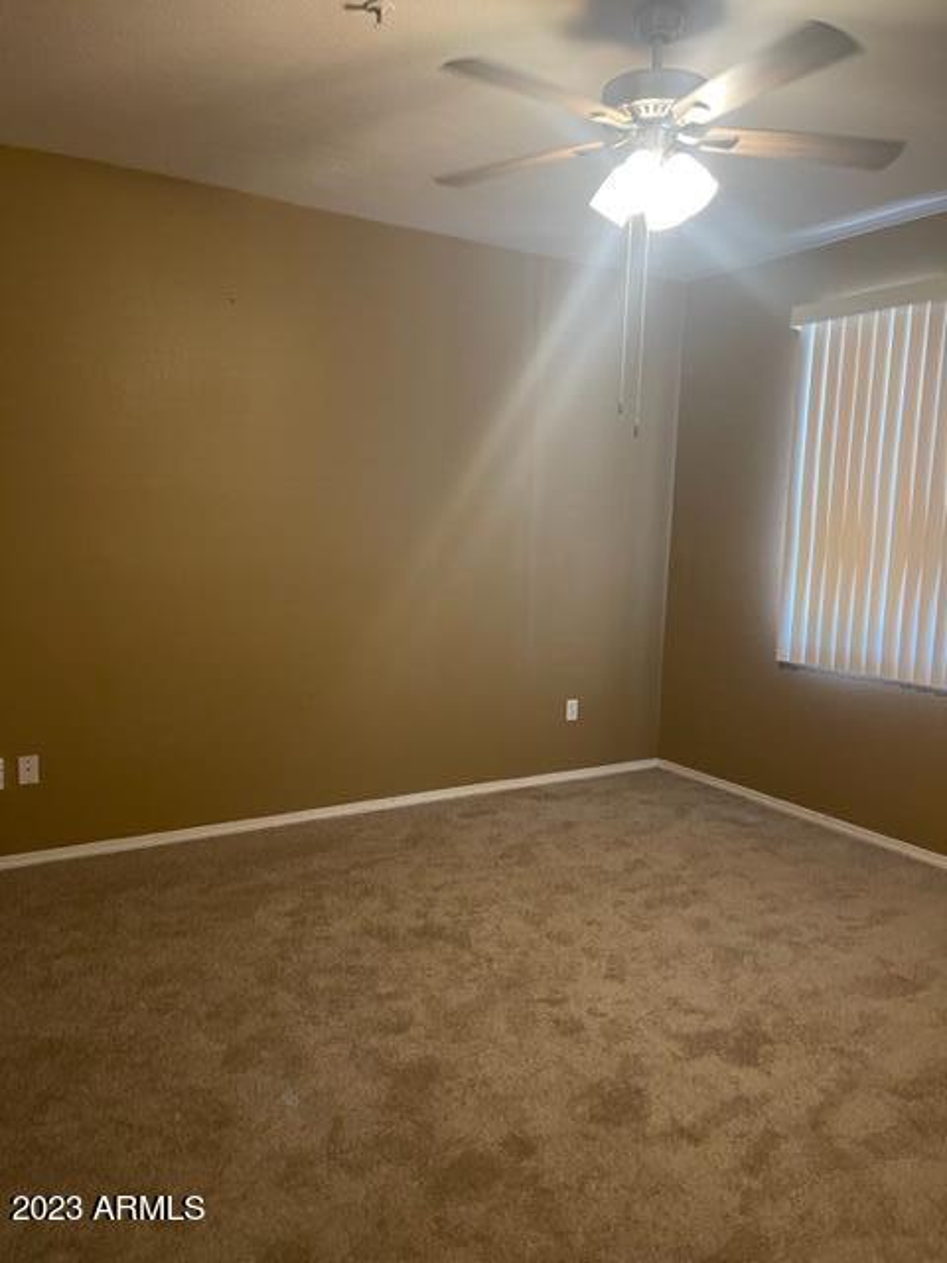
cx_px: 474
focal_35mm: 26
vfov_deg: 67.3
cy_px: 632
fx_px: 948
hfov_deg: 53.1
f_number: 1.6
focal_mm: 5.1
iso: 320
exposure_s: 1/60
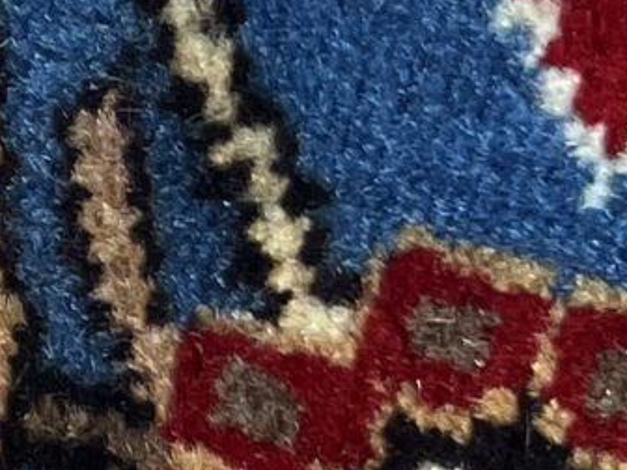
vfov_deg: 7.5
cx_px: -1541
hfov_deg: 7.9
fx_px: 3586
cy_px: 509
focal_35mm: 198
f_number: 1.6
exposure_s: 1/121
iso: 100
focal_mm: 5.1
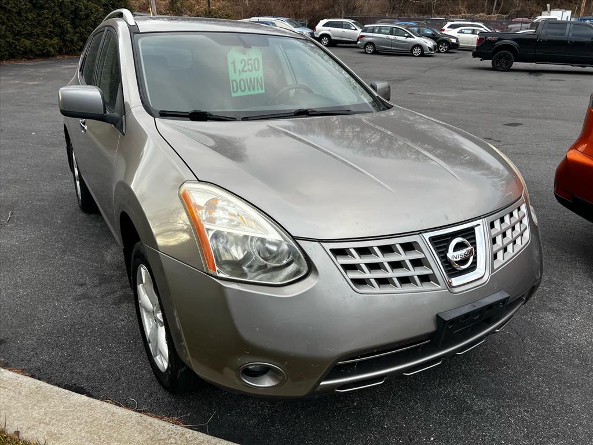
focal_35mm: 26
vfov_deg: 53.1
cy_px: 222
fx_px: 445
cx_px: 296
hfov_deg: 67.3
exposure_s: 1/302
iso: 50
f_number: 1.5
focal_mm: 5.7
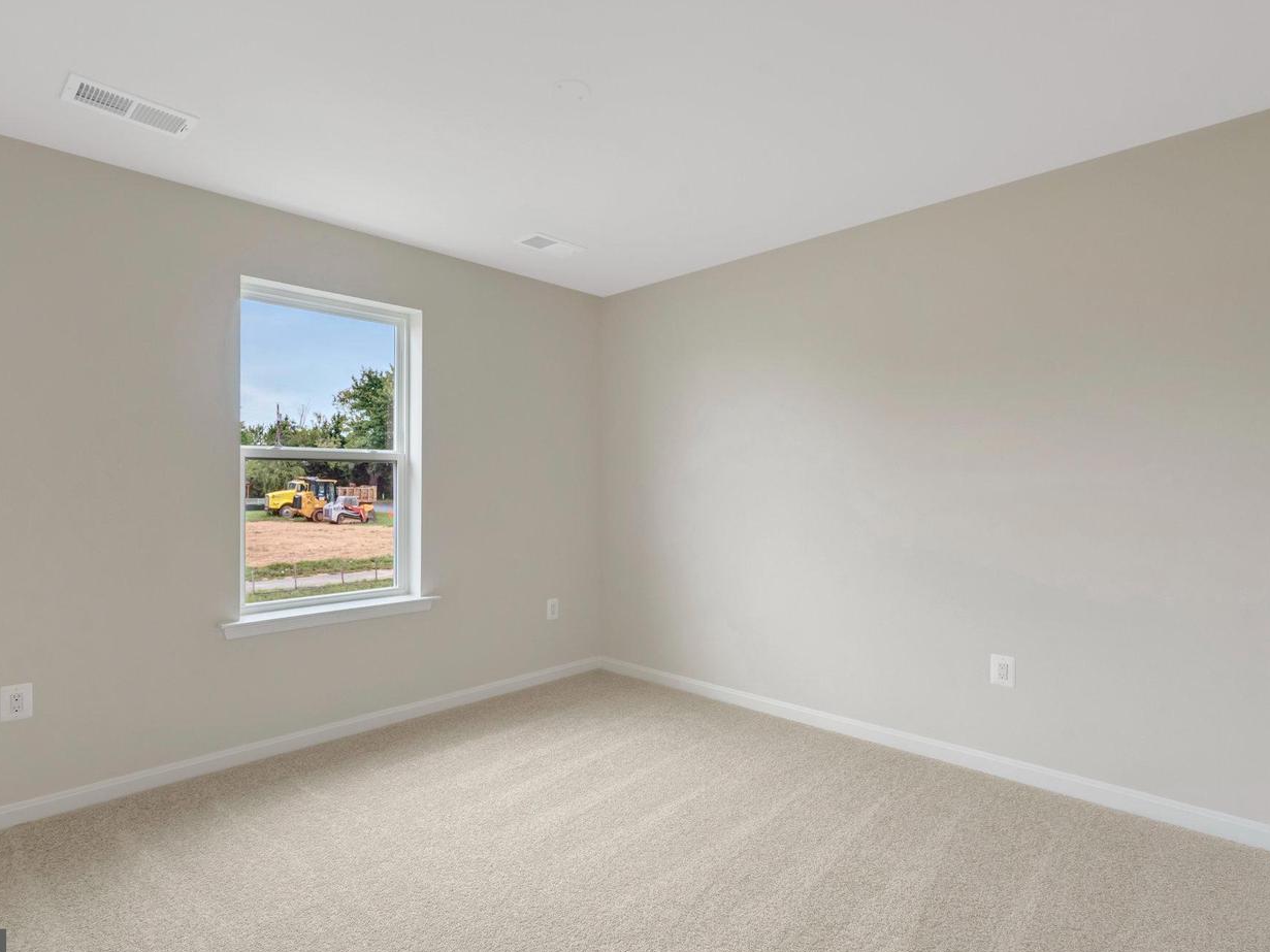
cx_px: 588
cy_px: 487
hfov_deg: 87.6
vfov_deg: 71.6
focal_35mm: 18
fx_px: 660
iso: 1250
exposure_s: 1/40
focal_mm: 16
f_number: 8
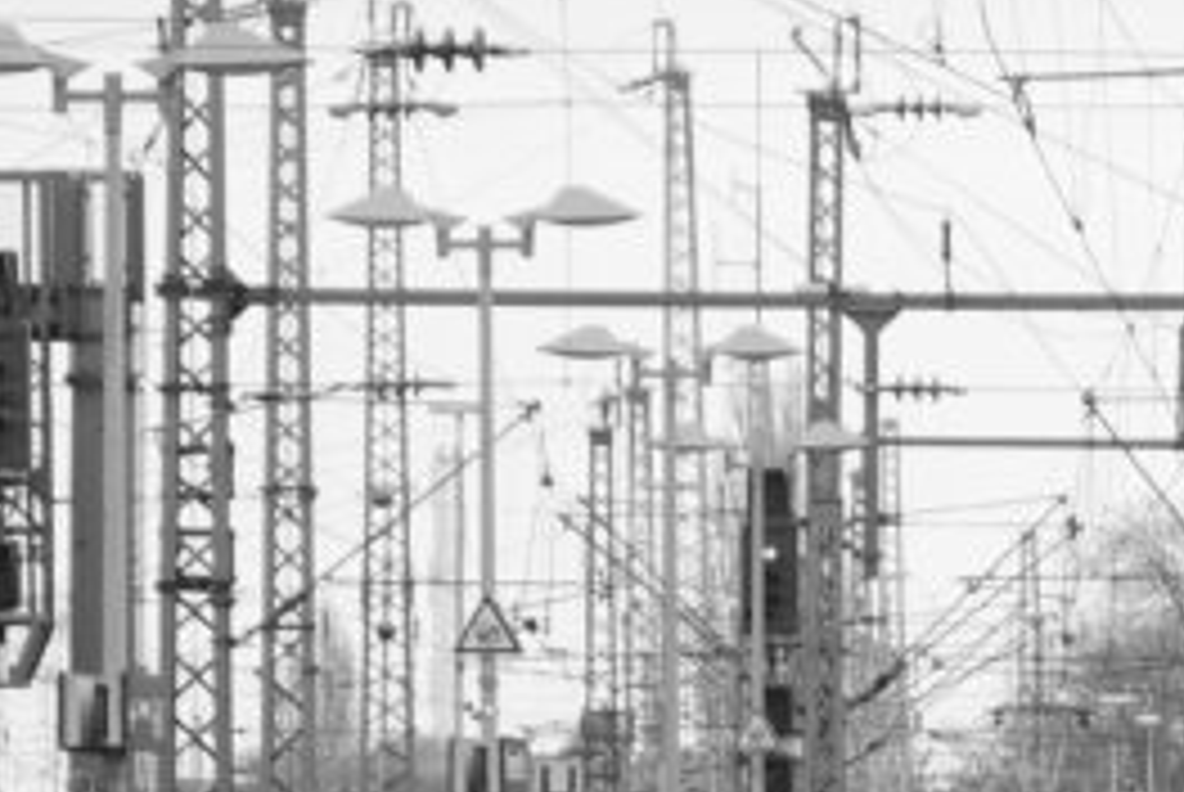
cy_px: 1062
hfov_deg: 4.3
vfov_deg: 2.9
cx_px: 1553
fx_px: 15541
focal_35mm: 472
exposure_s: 1/200
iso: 100
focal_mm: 72.5
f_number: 5
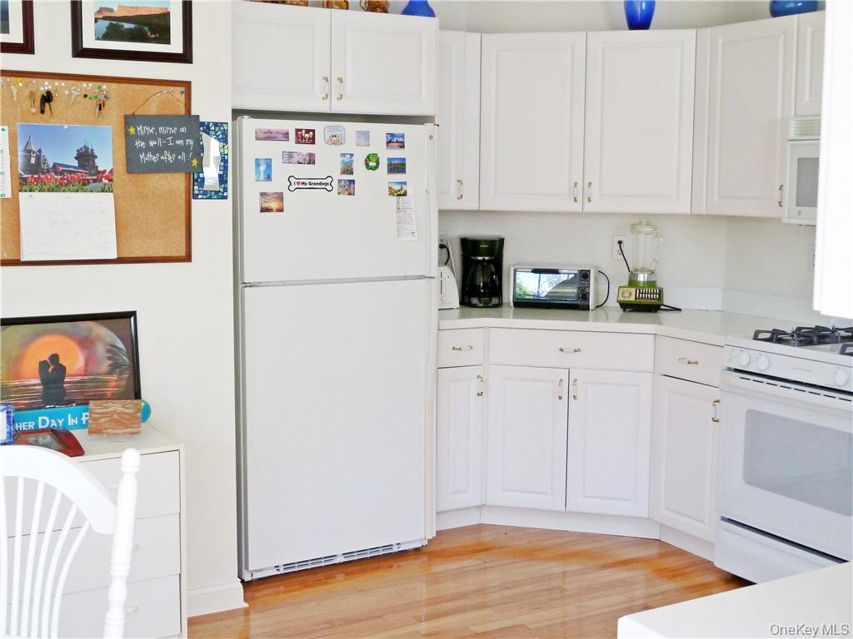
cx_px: 426
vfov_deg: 32.9
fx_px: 1084
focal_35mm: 44
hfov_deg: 42.9
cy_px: 320
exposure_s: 1/30
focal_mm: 7.3
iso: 250
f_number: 3.7
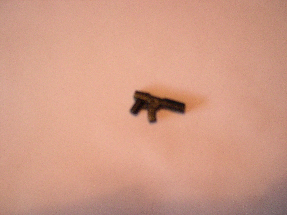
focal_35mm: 38
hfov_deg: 49.0
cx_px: 144
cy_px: 108
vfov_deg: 37.7
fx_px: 315
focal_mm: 8
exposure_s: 1/77.4
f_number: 2.8
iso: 400
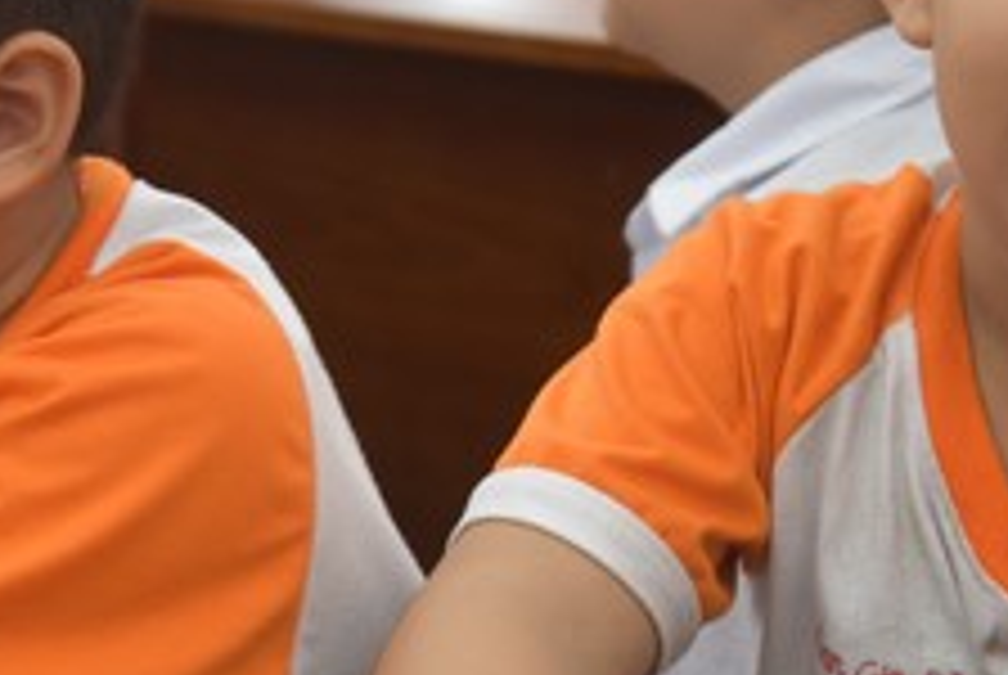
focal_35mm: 145
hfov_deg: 14.1
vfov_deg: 9.5
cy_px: 261
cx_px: 486
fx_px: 4065
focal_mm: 50
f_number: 4
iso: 1100
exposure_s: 1/60
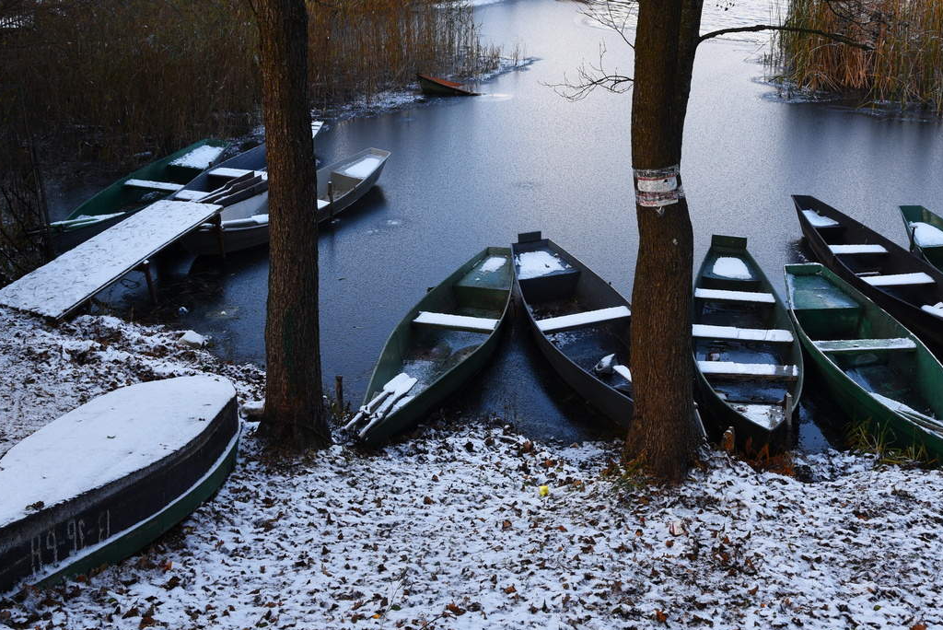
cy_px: 254
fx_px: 1075
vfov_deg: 32.6
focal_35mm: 41
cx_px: 559
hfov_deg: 47.1
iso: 400
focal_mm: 30
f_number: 11
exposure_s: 1/125
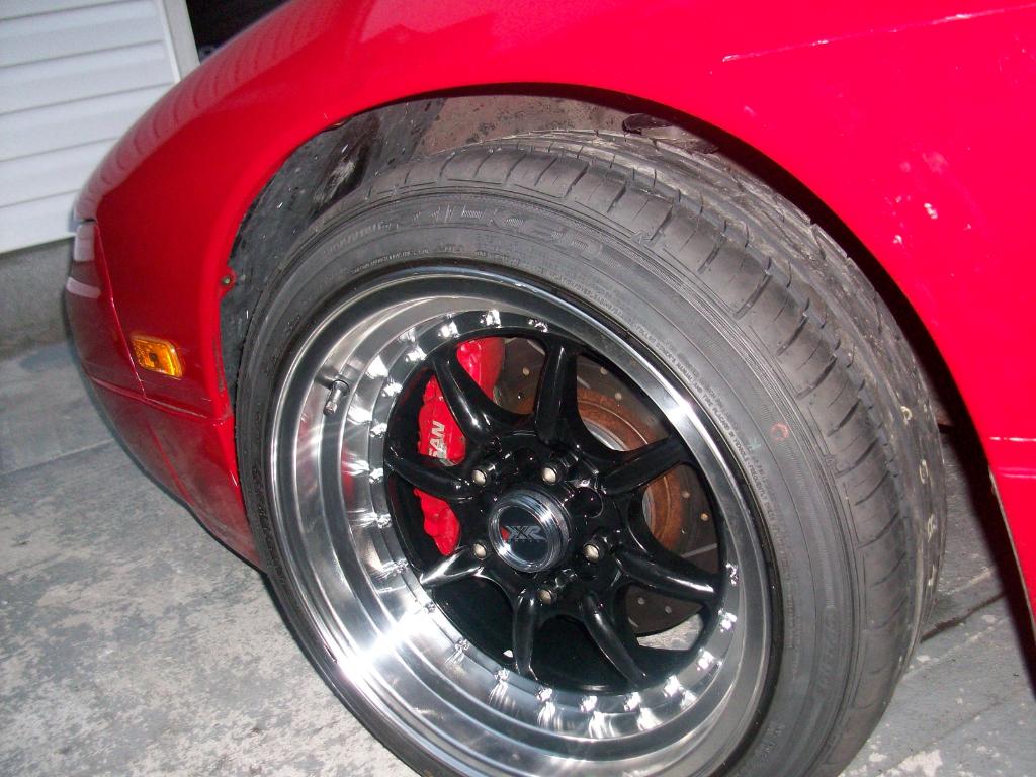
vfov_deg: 41.8
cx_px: 518
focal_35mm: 34
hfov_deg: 54.0
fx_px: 1018
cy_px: 388
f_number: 2.8
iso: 160
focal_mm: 5.7
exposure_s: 1/60
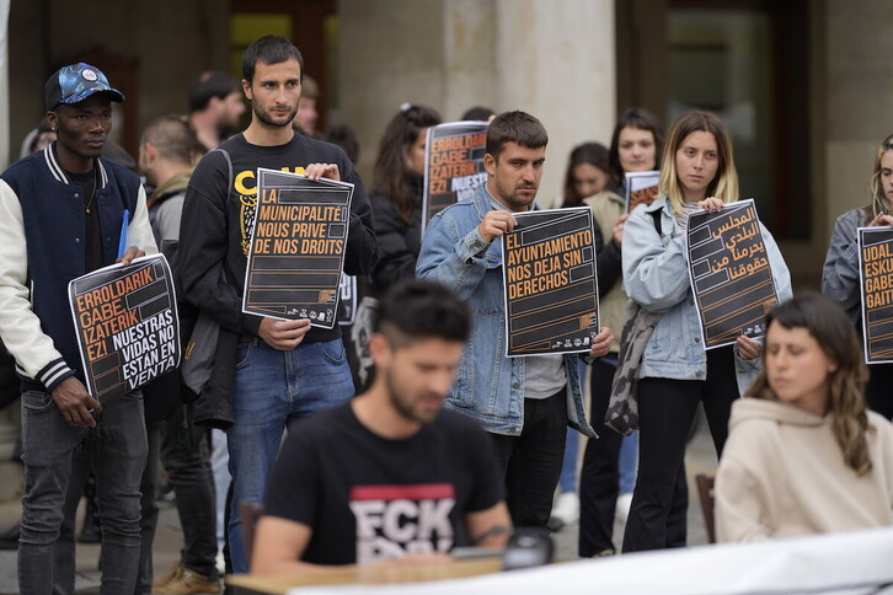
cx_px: 446
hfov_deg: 15.2
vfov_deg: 10.2
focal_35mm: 135
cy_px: 298
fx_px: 3348
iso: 200
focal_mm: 135
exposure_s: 1/1000
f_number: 1.8
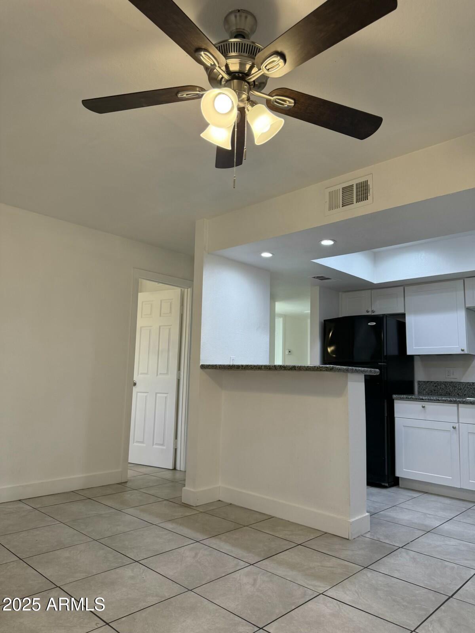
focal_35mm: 24
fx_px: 439
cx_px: 238
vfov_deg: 71.6
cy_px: 316
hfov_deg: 56.8
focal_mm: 6.76
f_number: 1.78
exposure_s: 1/146
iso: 160
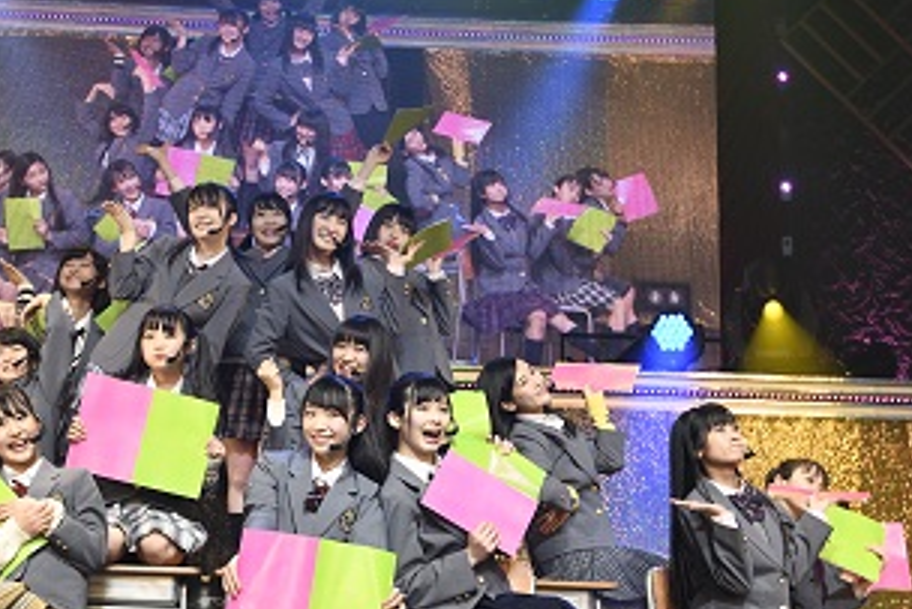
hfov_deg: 29.0
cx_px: 291
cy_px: 378
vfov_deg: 19.7
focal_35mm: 69
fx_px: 1749
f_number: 5
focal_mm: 35
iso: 1000
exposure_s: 1/640
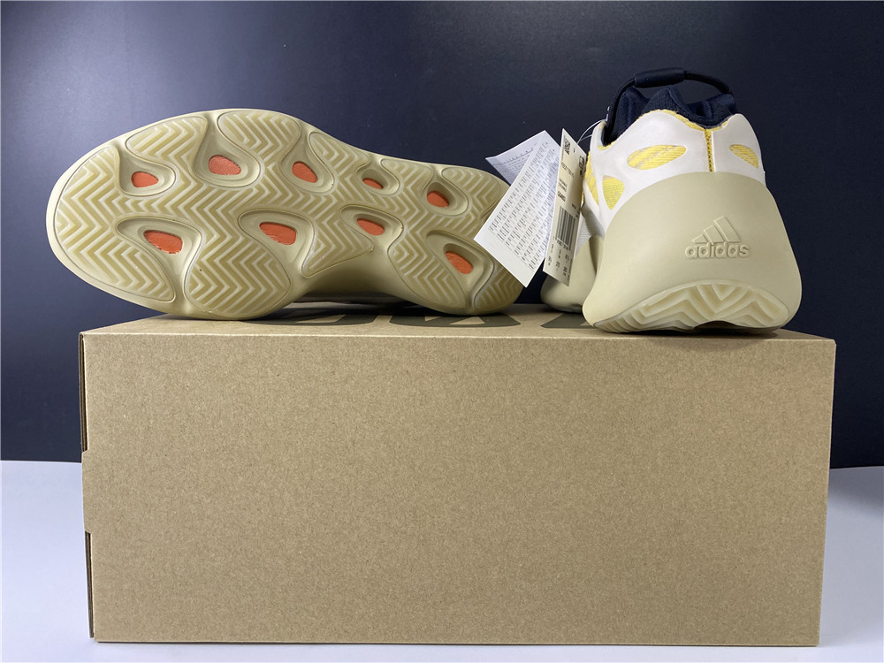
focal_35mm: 26
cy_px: 332
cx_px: 442
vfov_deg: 53.1
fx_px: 664
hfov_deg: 67.3
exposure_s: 1/60
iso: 160
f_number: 1.8
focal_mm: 4.25
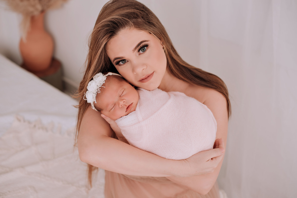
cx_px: 148
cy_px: 99
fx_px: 413
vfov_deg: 27.0
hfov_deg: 39.6
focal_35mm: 50
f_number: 3.2
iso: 100
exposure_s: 1/100
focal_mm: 50
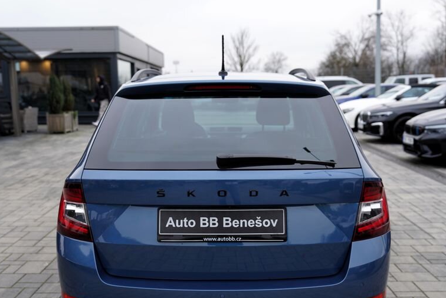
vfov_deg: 31.8
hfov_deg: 46.3
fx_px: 521
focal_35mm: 42
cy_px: 191
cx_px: 221
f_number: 3.2
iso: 100
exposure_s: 1/50
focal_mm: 31
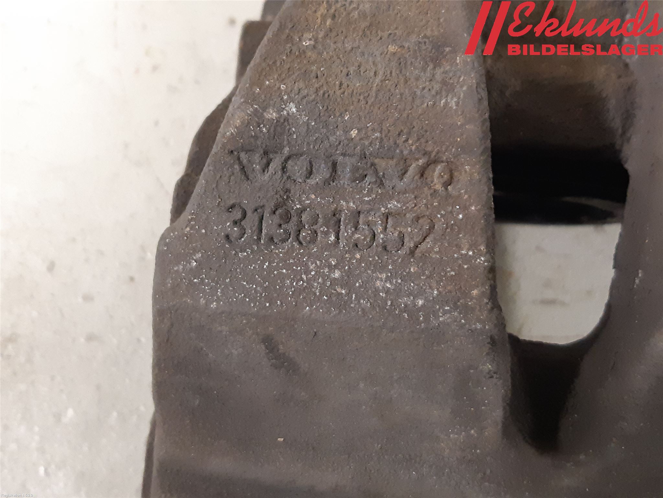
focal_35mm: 26
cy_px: 249
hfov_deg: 67.3
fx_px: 498
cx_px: 332
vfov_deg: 53.1
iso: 320
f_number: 1.7
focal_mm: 3.93
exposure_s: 1/25
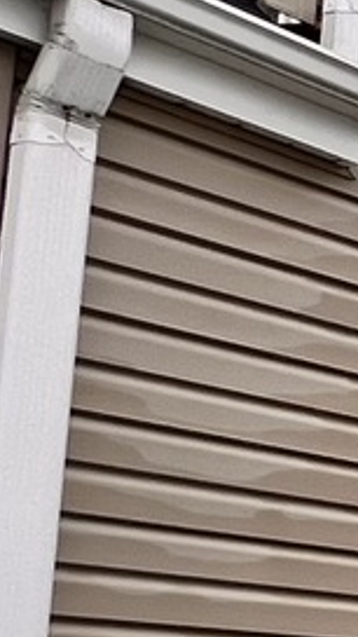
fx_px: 1266
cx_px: 1610
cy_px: 632
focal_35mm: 75
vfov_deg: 26.7
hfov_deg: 7.1
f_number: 1.8
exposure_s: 1/416
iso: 32
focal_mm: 1.57
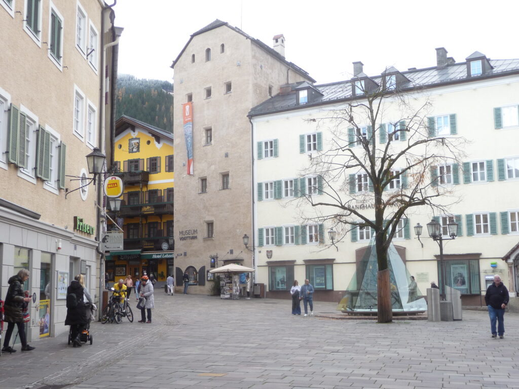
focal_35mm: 45
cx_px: 260
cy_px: 194
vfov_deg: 32.2
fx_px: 675
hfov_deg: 42.1
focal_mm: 7.6
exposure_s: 1/100
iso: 100
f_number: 4.1
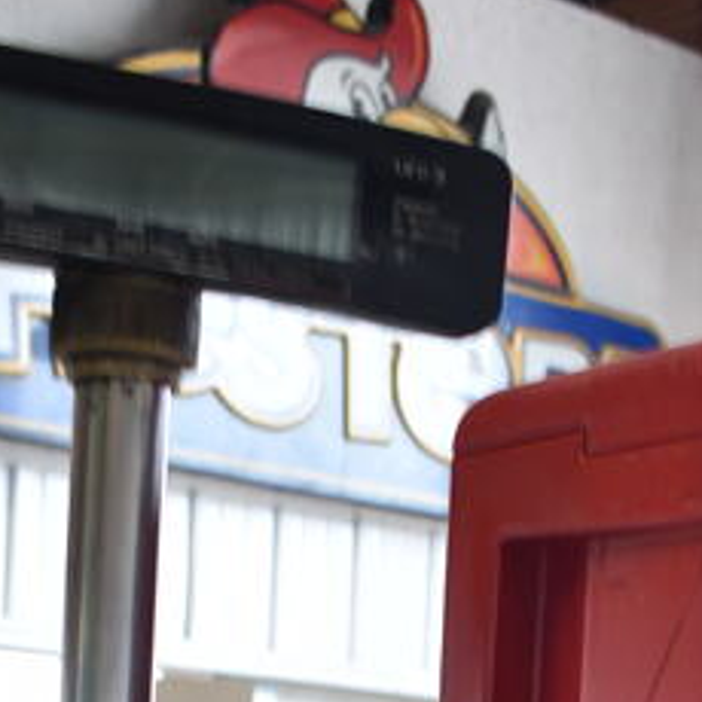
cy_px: 1158
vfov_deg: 16.7
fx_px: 2088
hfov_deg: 19.0
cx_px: 476
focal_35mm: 91
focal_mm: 18
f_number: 3.5
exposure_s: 1/30
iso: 180
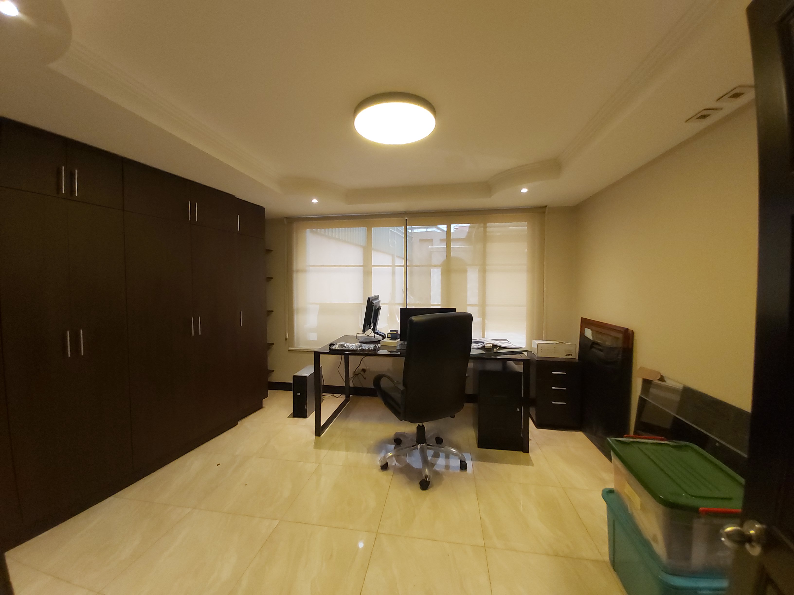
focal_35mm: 12
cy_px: 298
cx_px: 397
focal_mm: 1.42
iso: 160
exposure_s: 1/40
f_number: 2.2
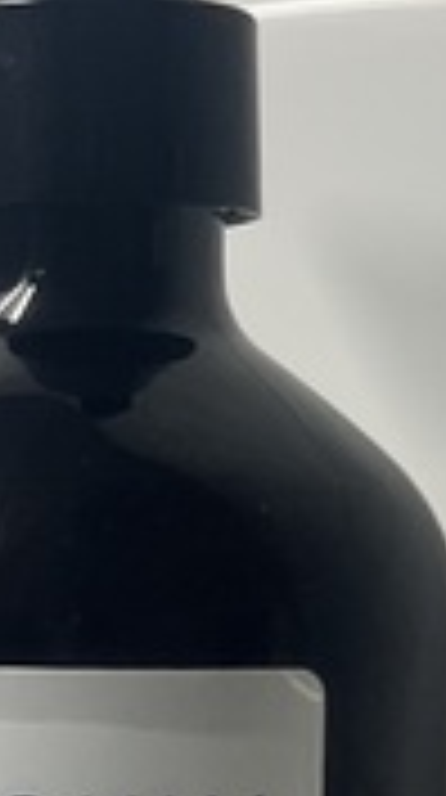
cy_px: 861
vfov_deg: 15.1
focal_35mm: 139
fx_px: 2935
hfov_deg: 8.7
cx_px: 140
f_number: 1.5
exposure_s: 1/102
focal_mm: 5.7
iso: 100
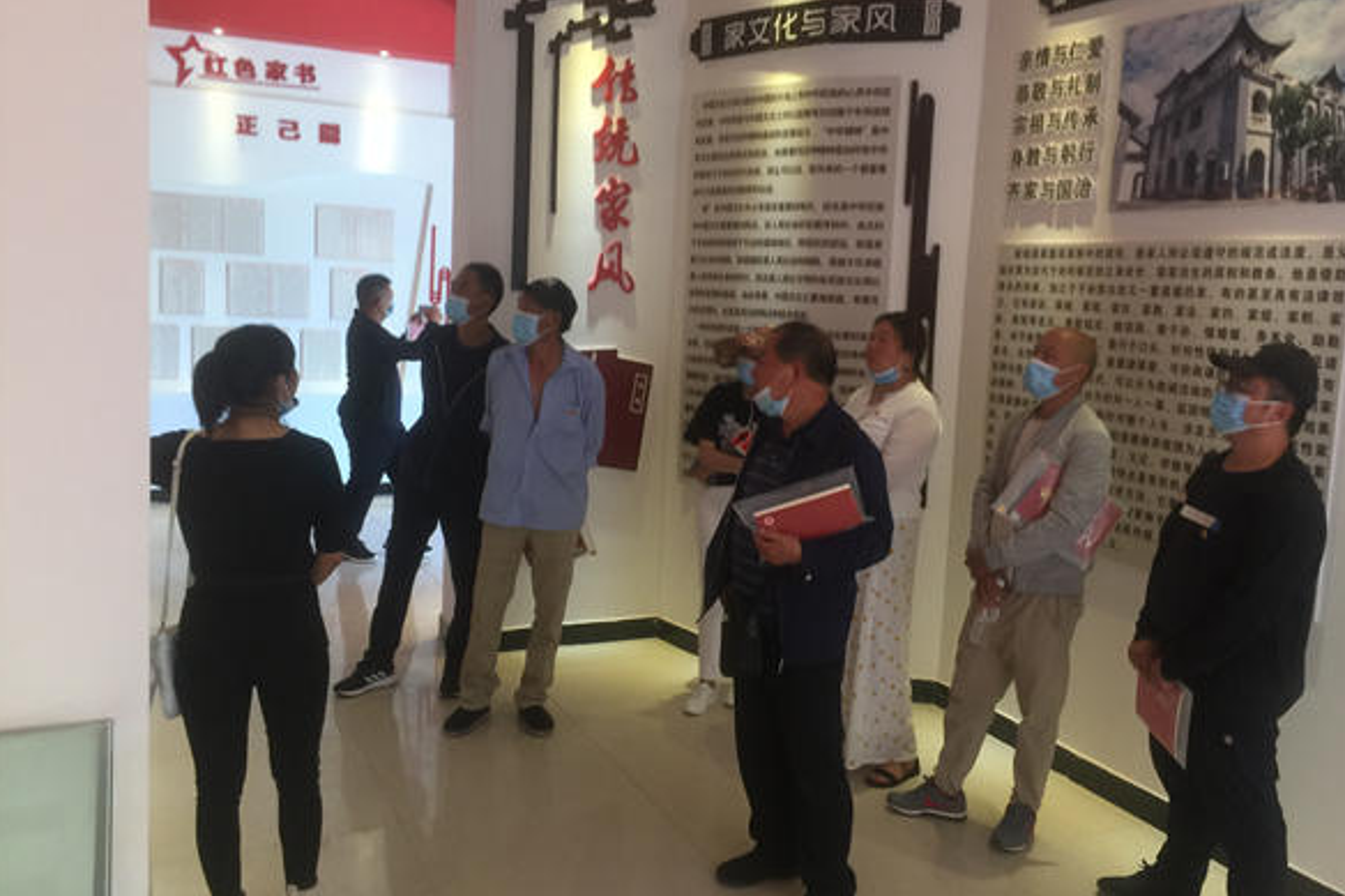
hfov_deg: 60.3
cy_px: 422
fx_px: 1158
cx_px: 682
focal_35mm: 31
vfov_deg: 42.3
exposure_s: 1/17
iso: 64
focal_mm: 4.15
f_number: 2.2
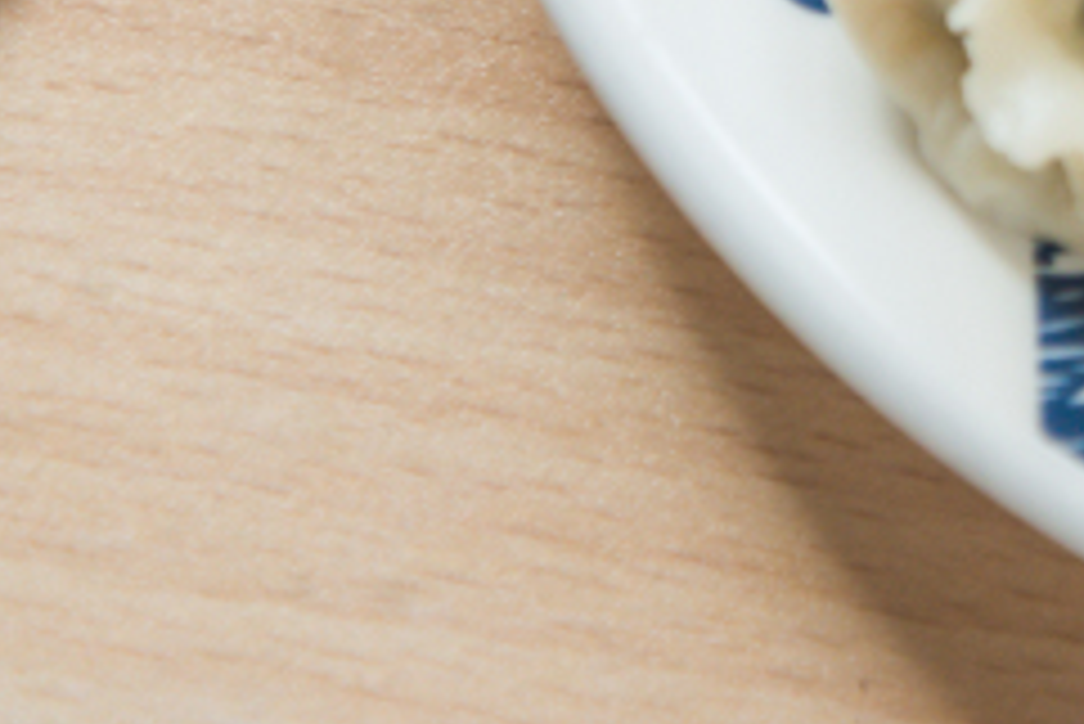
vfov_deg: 4.1
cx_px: 2006
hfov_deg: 6.1
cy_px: -663
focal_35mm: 331
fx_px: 9972
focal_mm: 78
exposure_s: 1/125
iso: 250
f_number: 4.5
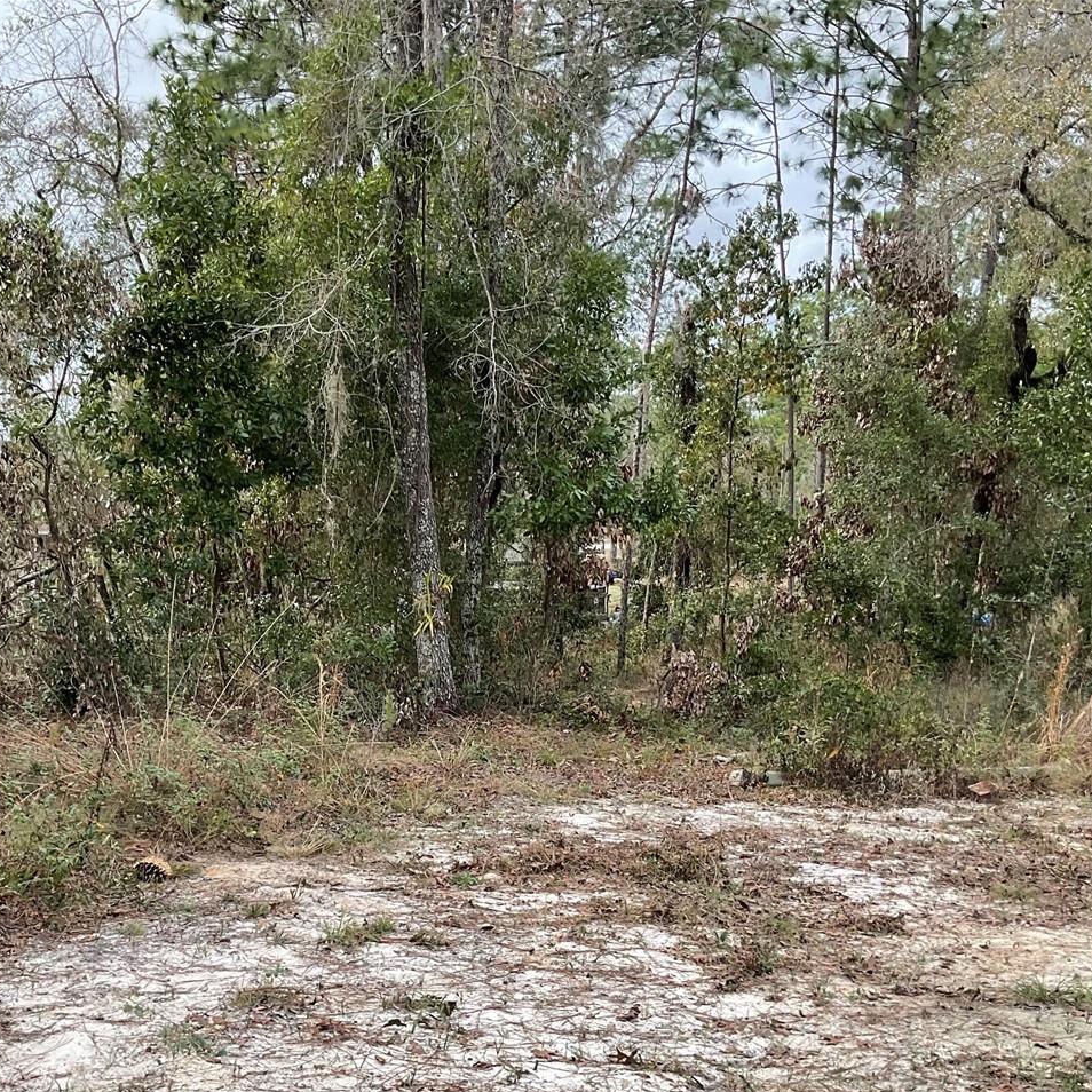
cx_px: 386
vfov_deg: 38.9
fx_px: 1535
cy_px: 686
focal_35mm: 43
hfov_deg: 38.8
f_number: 1.8
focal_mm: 3
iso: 16
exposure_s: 1/391
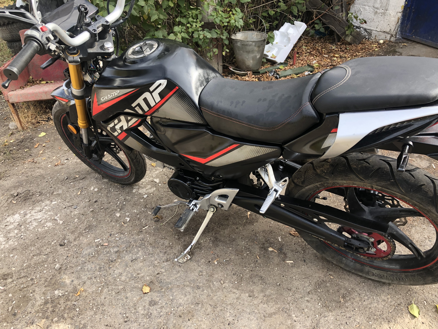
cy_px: 164
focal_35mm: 28
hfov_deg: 63.4
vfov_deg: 49.7
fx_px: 354
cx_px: 219
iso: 20
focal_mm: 4
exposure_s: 1/226
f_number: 1.8
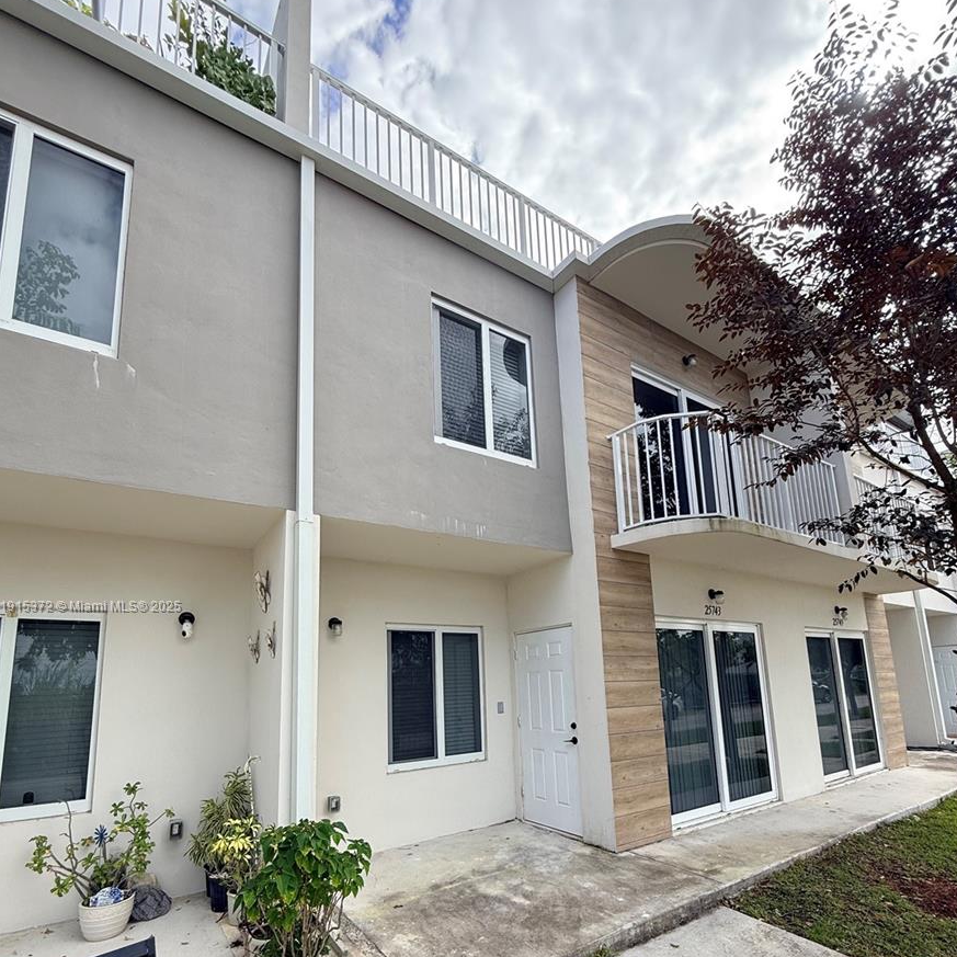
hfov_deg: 84.0
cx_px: 474
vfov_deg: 82.1
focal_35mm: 17
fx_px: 532
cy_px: 607
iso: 50
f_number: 2.2
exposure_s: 1/658
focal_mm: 2.22
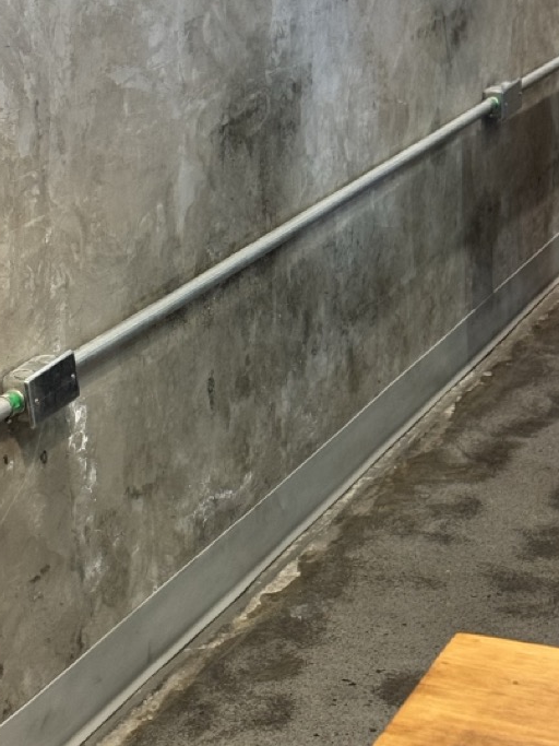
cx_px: 219
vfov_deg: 21.8
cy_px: 345
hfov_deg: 16.4
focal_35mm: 90
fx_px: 1938
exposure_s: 1/40
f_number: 1.78
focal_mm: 6.76
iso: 320
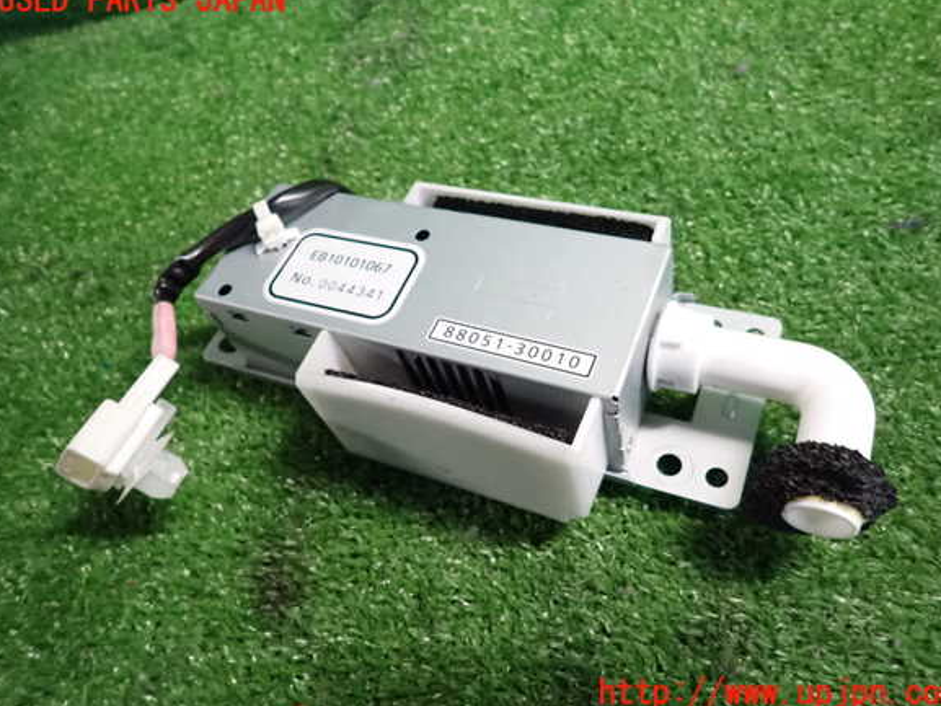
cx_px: 478
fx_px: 707
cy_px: 347
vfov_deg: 53.1
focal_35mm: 26
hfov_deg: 67.3
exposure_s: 1/100
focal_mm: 4.5
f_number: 2
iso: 1600
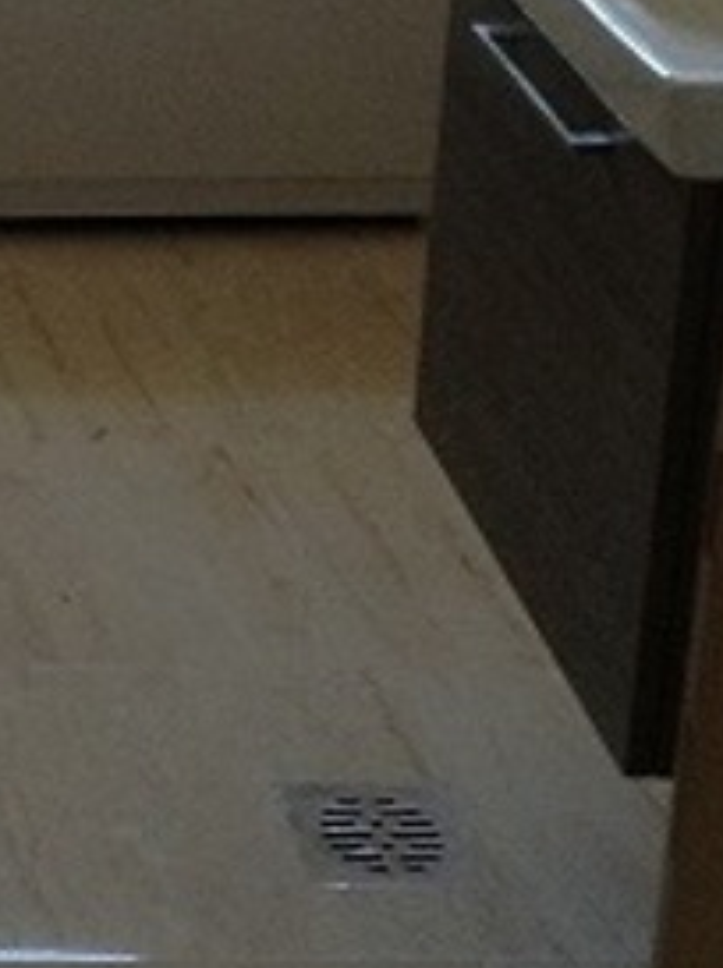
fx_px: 3461
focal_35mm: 124
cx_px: -434
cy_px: 99
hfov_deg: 11.3
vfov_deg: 15.7
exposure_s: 1/25
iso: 80
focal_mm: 3.3
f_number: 2.4
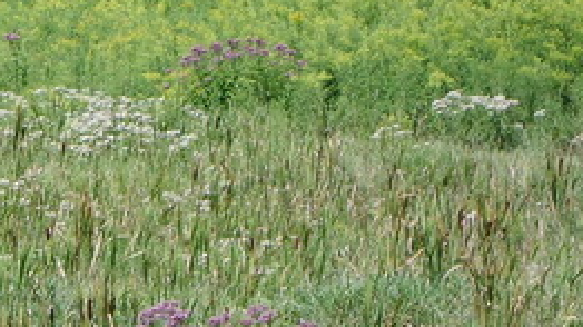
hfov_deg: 7.5
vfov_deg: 4.2
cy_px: 7
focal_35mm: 285
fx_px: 4403
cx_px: -49
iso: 50
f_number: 4.8
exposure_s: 1/200
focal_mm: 17.4
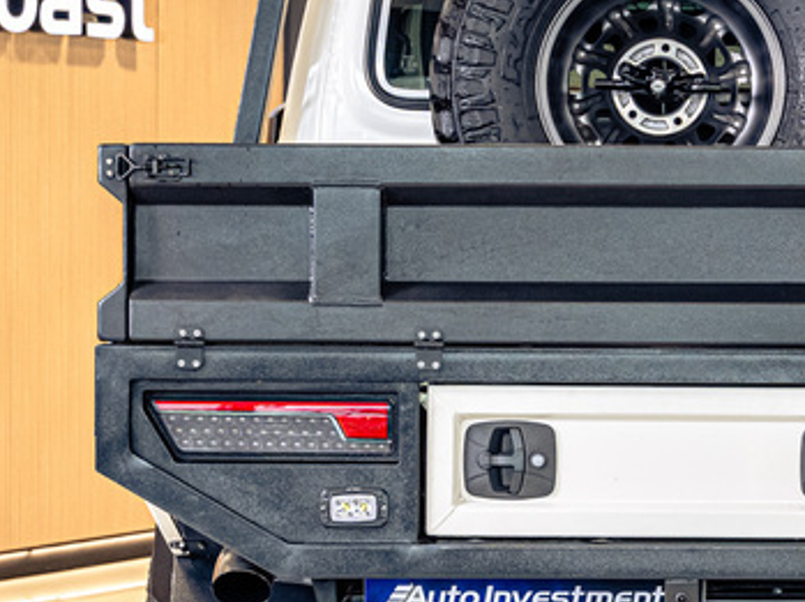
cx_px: 698
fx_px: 2950
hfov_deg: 15.4
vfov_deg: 11.6
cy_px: 452
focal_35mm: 127
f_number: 4.5
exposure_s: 1/125
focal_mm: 45
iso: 1600
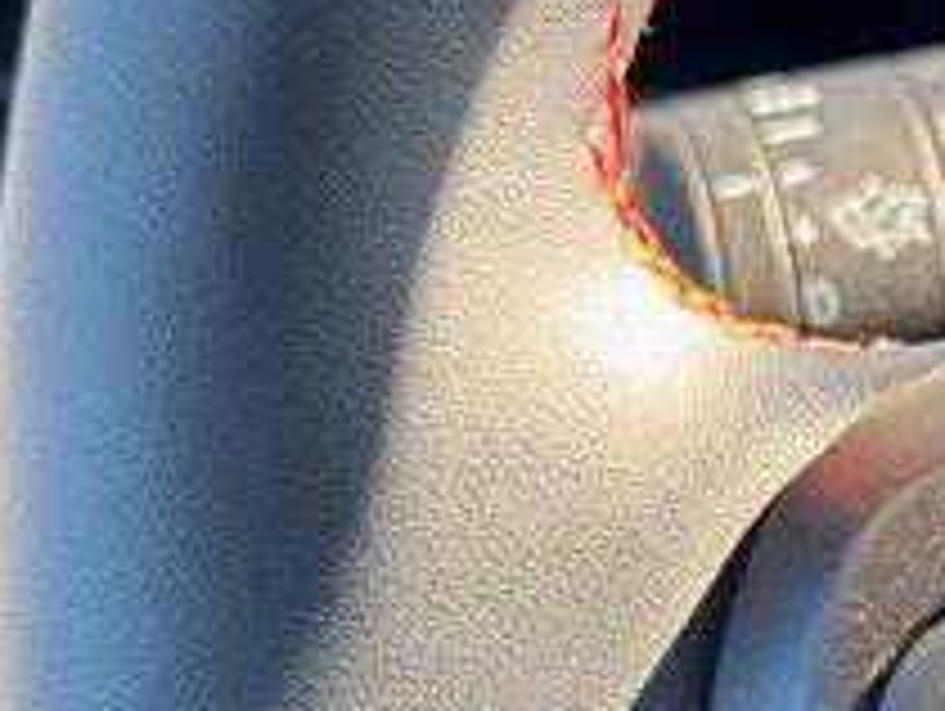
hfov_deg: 13.1
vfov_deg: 10.1
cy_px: 675
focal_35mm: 146
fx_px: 3990
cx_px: 1184
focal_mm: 6.76
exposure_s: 1/121
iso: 80
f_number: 1.78
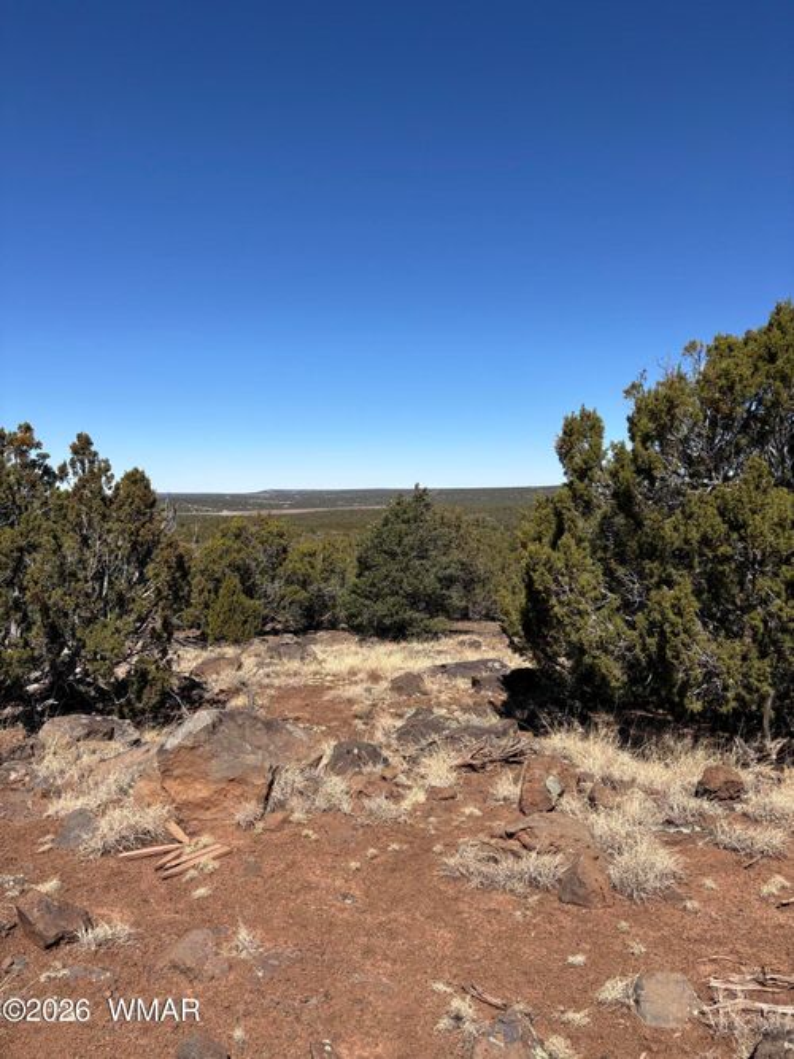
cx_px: 397
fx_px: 795
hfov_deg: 53.0
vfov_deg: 67.3
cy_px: 530
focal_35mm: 26
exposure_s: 1/3937
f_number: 1.6
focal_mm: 5.96
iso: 50
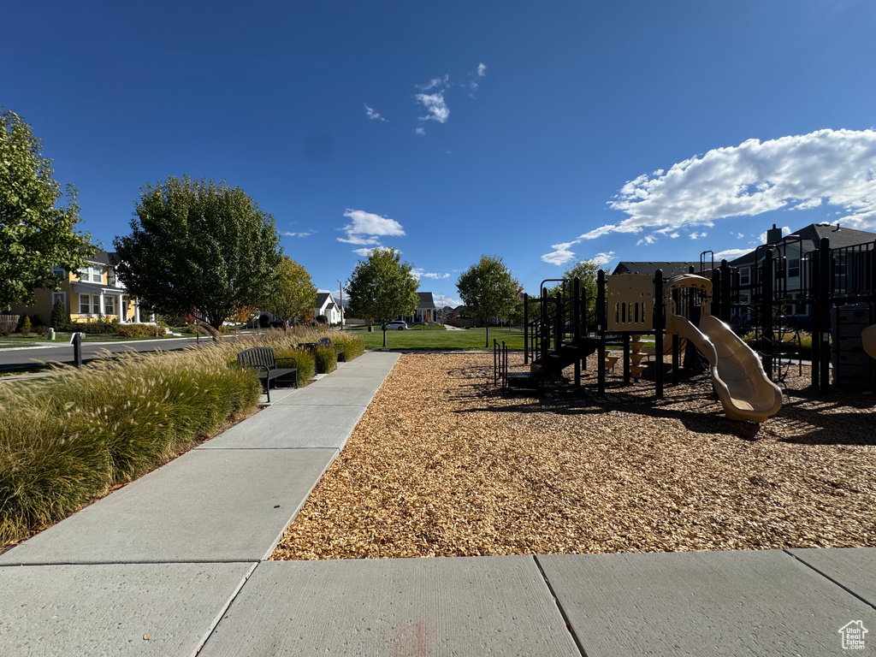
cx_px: 438
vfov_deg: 85.7
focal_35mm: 14
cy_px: 328
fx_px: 354
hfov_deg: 102.1
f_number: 2.2
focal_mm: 2.22
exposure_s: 1/2770
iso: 50
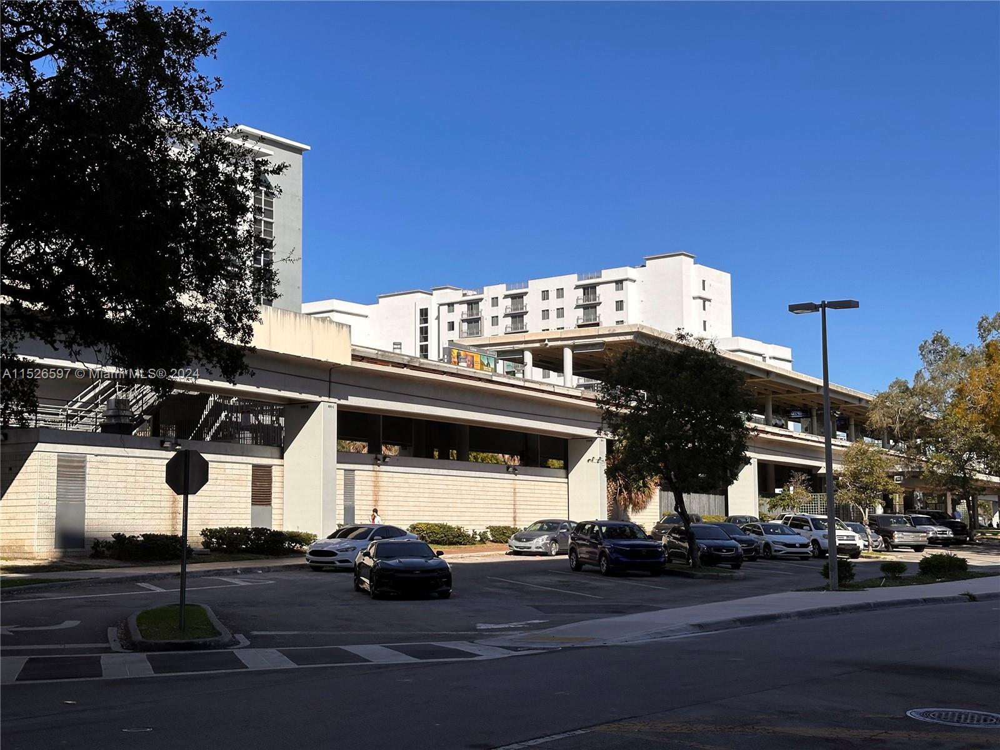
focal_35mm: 48
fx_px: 1387
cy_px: 375
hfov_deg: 39.7
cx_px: 500
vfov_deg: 30.3
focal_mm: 6.86
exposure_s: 1/5263
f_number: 1.78
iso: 64
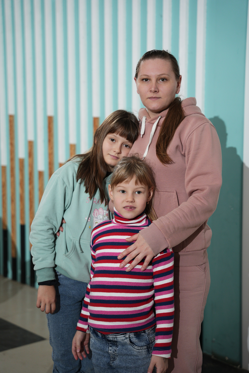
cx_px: 124
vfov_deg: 28.8
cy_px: 186
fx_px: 726
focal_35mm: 70
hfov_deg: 19.5
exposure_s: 1/160
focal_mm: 70
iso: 800
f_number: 3.2
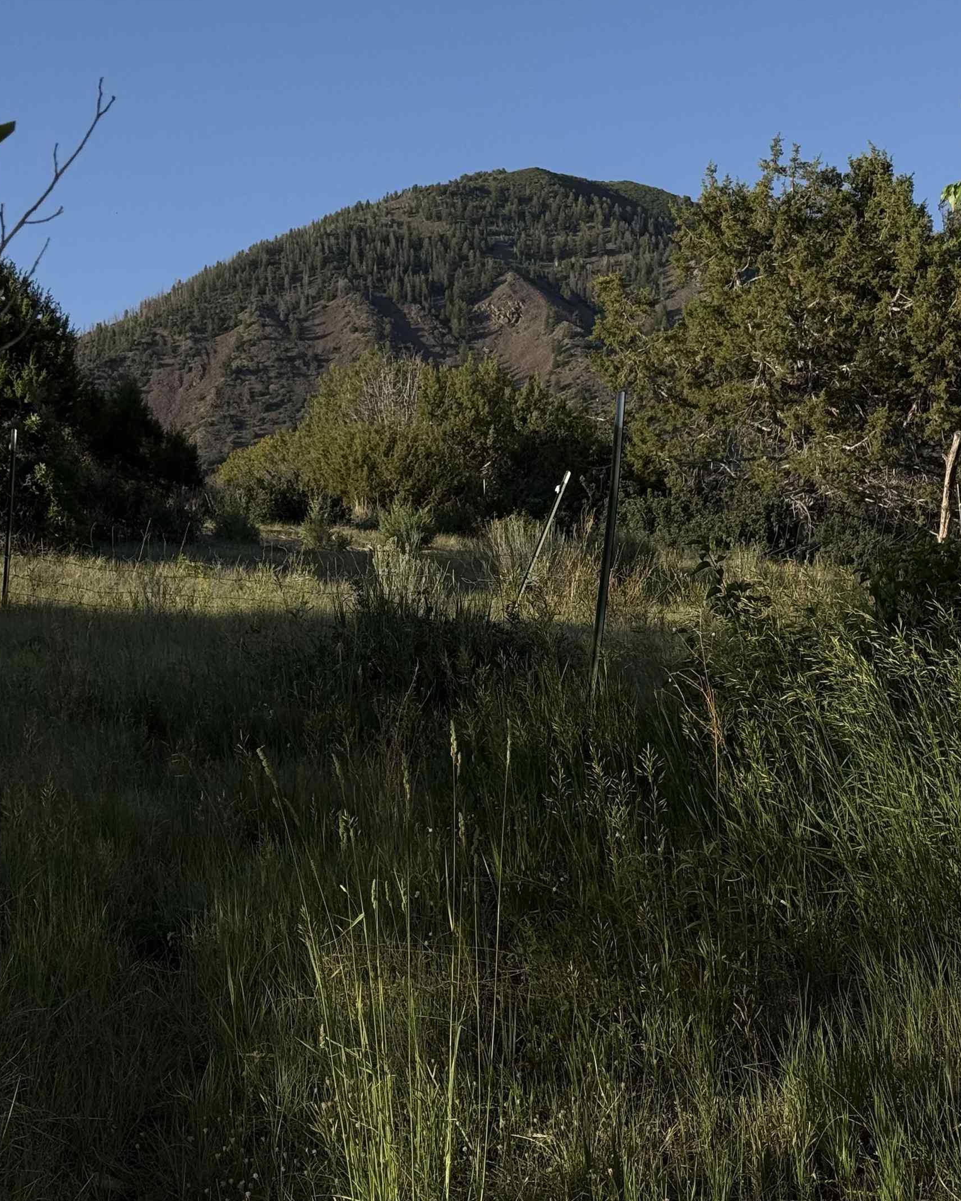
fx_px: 2382
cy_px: 595
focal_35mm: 67
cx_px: 511
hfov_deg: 22.8
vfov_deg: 28.3
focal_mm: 6.76
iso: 64
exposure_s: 1/3891
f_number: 1.78
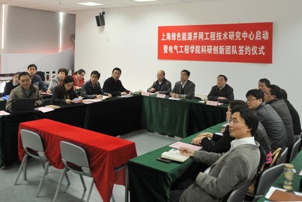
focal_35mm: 24
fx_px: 201
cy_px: 101
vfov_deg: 53.2
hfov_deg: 73.7
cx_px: 151
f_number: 2.8
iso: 500
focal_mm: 24
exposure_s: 1/50
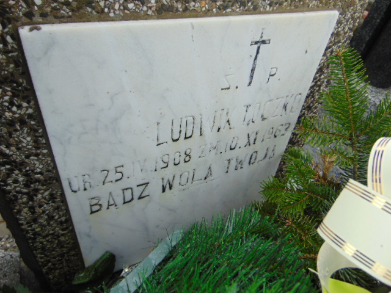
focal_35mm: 25
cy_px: 146
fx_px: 282
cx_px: 196
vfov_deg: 54.9
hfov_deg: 69.4
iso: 80
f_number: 3
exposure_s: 1/125
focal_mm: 4.5
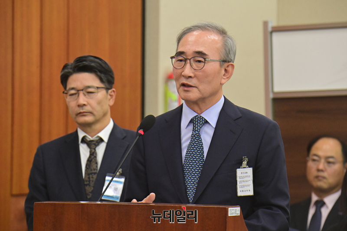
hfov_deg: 6.2
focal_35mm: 330
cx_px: 174
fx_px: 3180
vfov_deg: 4.2
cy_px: 116
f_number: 9
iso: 6400
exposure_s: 1/250
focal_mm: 330
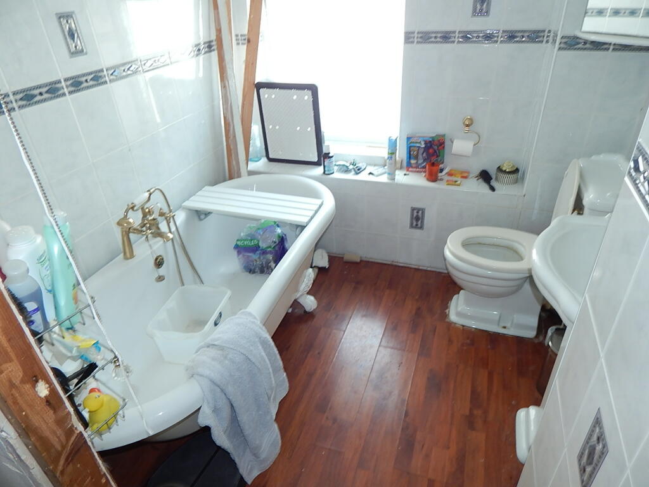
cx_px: 324
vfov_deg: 61.1
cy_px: 244
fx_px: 412
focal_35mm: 22
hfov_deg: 76.4
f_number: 3
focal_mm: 4
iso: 125
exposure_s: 1/40
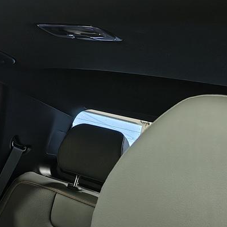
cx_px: -52
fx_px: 505
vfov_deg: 23.8
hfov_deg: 23.1
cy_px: -20
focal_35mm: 68
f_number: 1.8
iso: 1379
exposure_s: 1/30
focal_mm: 5.56
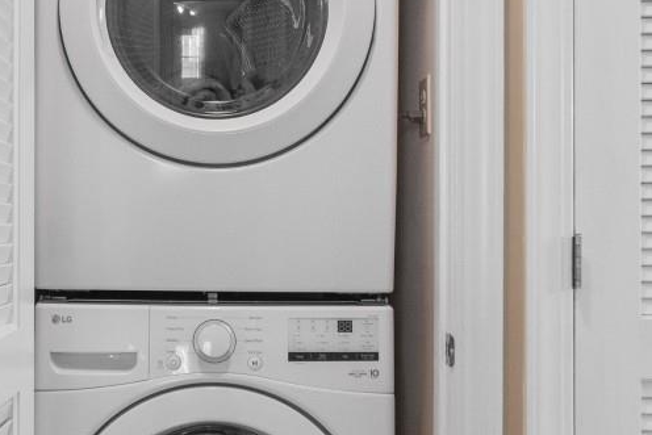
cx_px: 197
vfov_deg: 27.5
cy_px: 210
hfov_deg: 39.7
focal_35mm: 49
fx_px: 888
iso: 100
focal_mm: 10
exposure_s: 1/1.25
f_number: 4.5
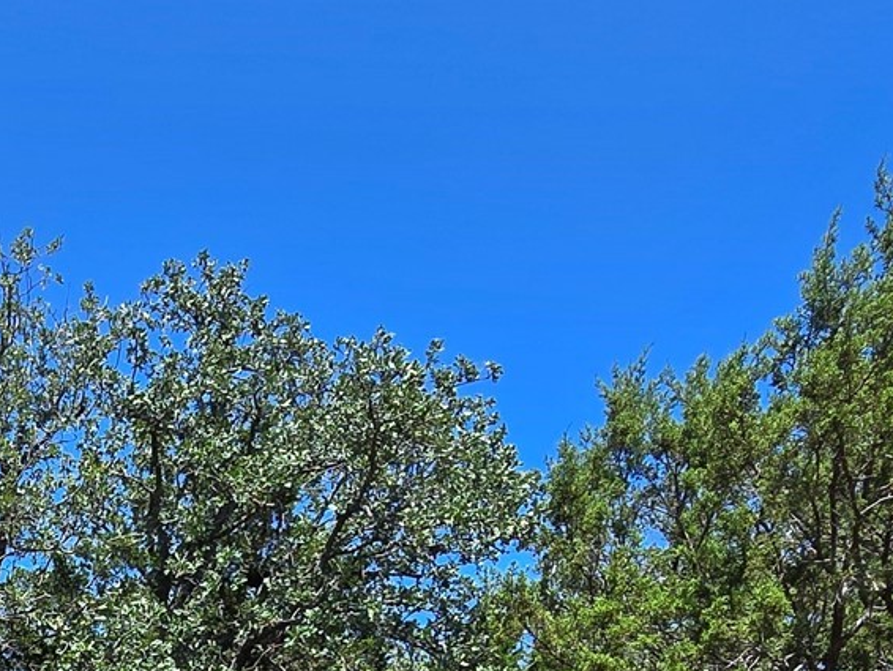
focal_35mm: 47
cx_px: 21
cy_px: 935
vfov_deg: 25.3
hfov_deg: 36.7
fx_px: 1213
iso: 50
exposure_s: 1/1402
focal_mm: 2.2
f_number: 2.2
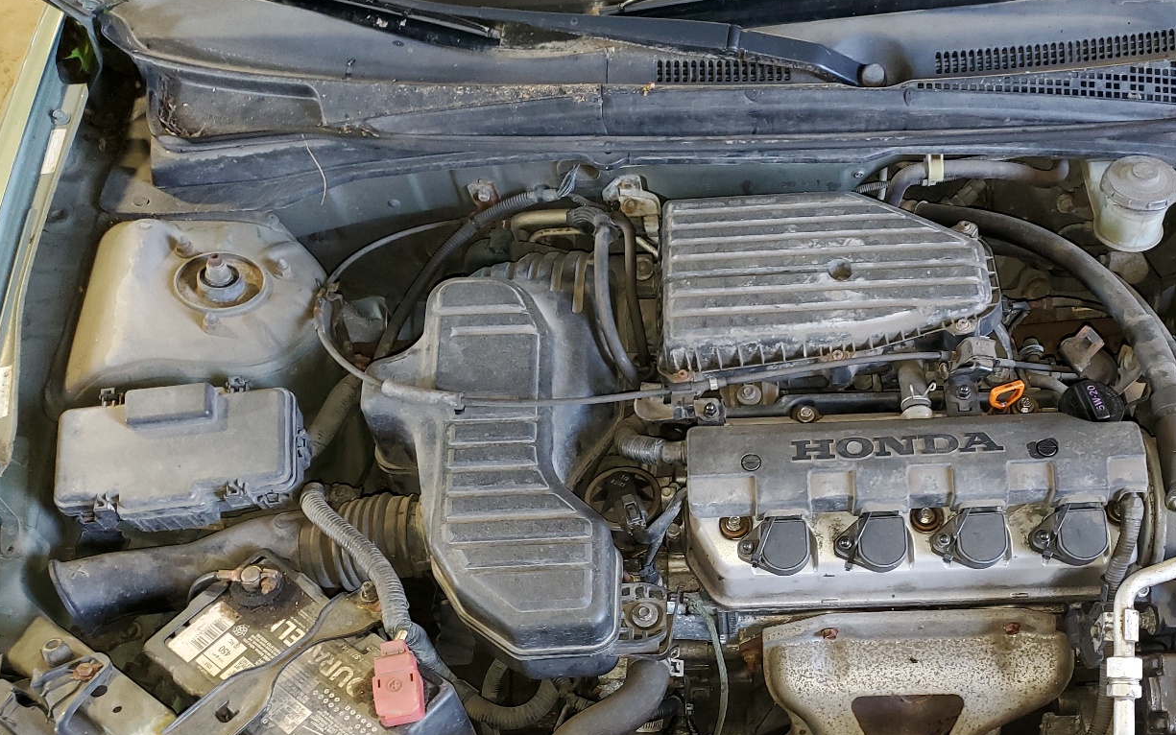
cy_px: 562
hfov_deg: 53.2
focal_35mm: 36
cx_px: 764
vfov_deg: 34.5
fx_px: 1154
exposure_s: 1/24
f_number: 1.5
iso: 102
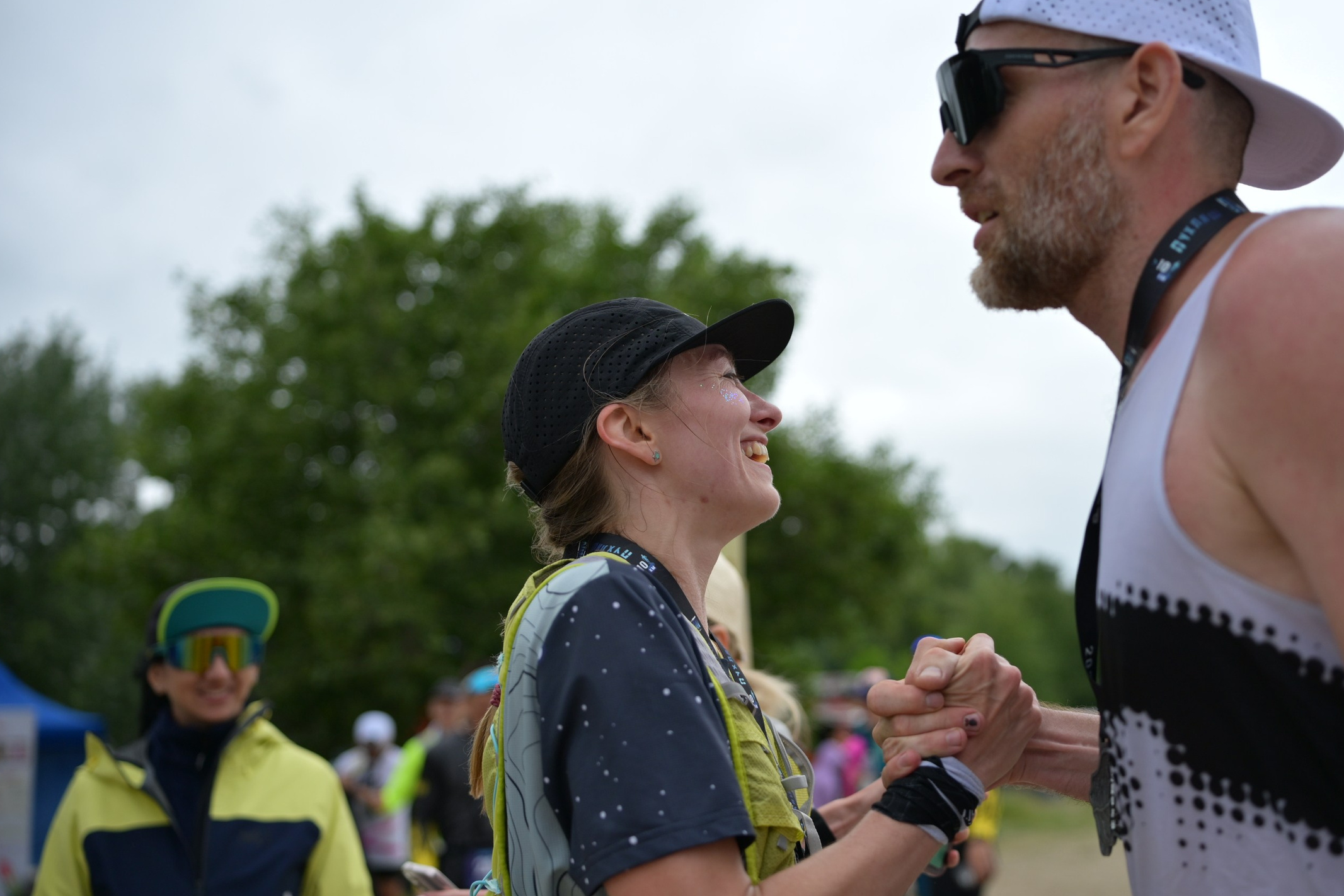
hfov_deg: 46.3
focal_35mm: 42
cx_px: 759
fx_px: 1568
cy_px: 486
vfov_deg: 31.9
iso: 200
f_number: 2
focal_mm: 35
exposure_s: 1/3200
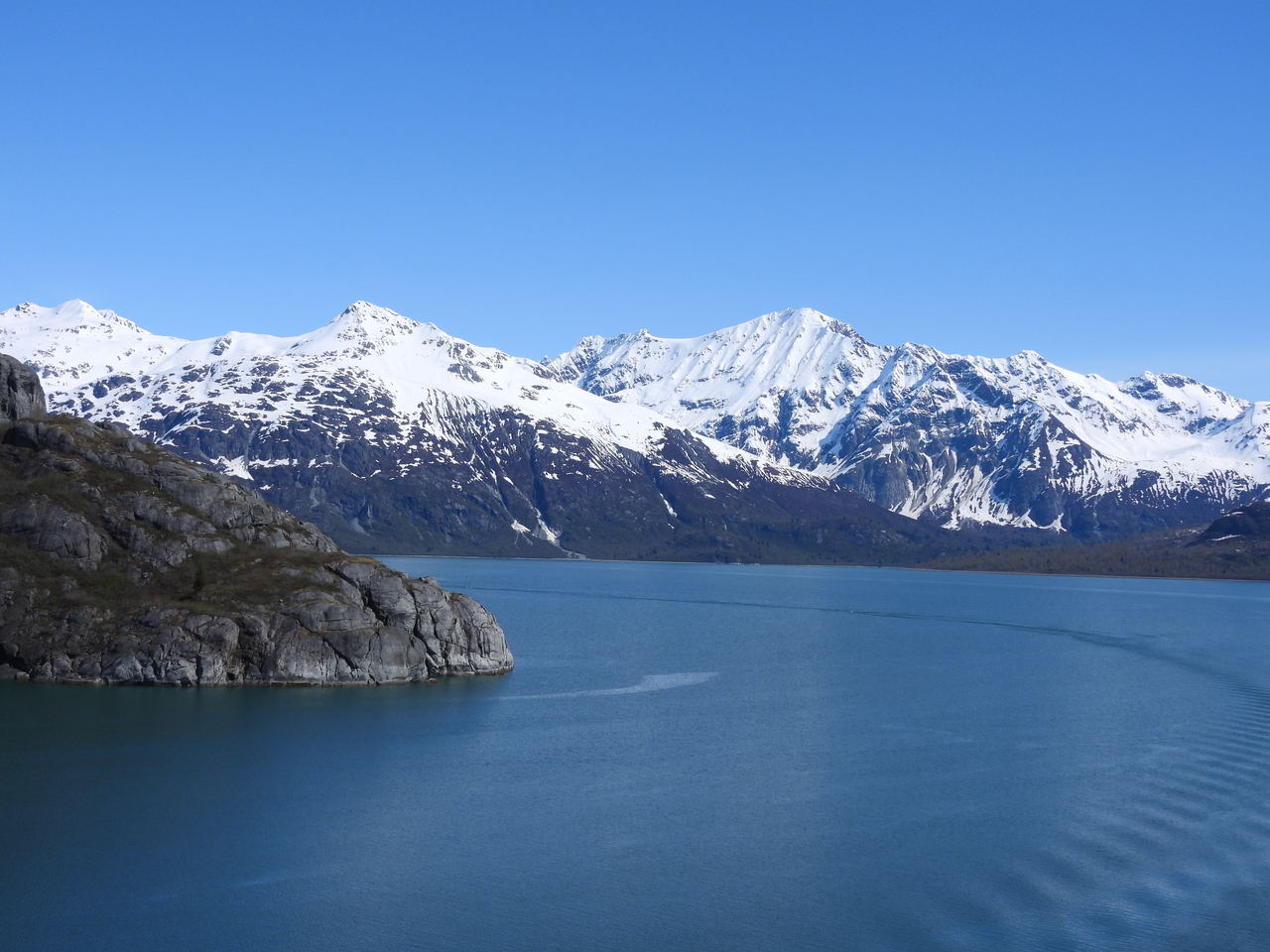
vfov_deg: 30.9
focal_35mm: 47
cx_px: 635
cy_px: 476
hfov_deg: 40.4
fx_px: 1724
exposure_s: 1/1600
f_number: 4
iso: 100
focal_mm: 8.4
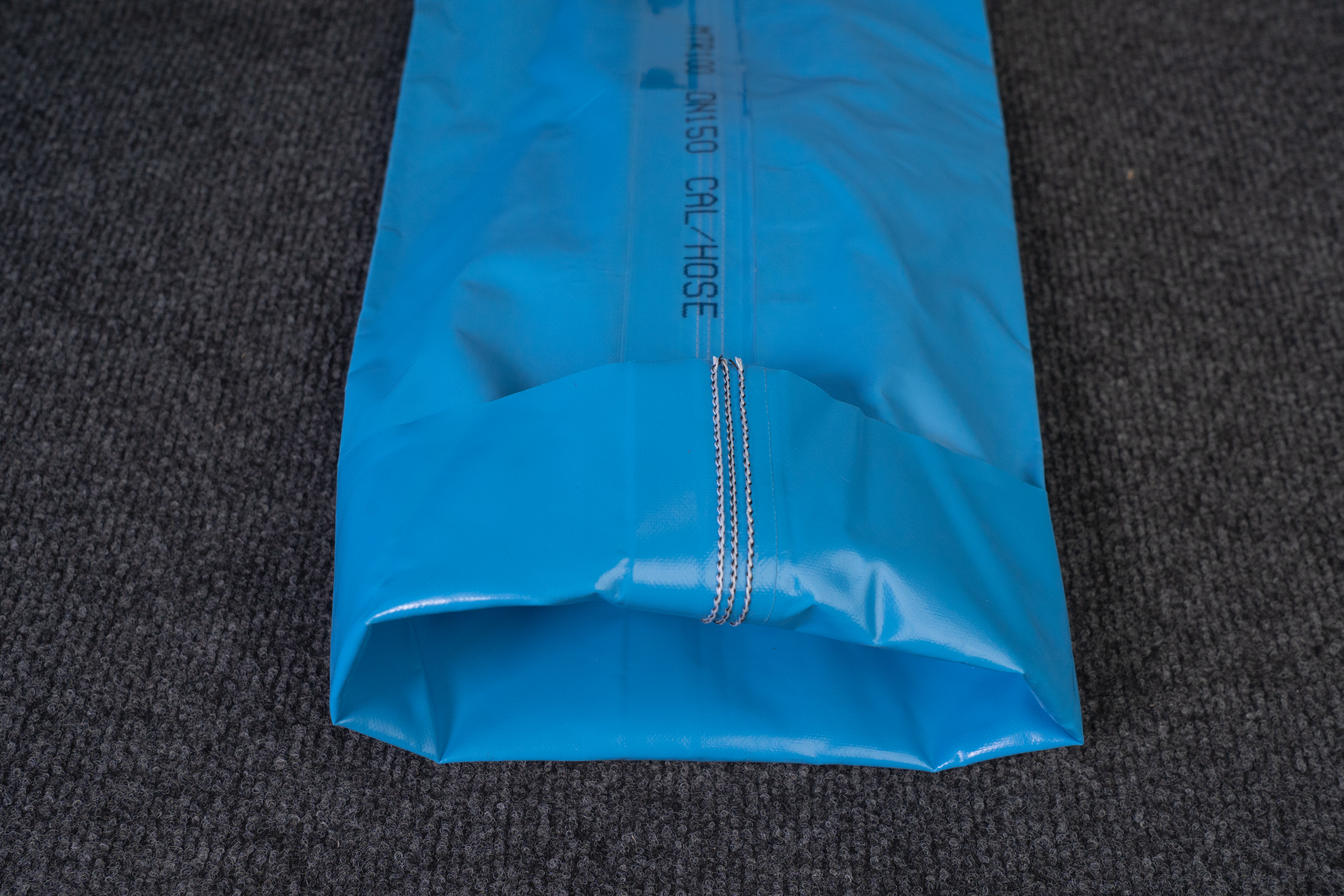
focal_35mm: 35
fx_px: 1307
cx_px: 672
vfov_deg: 37.9
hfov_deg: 54.4
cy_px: 448
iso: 1000
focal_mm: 35
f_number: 8
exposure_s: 1/400
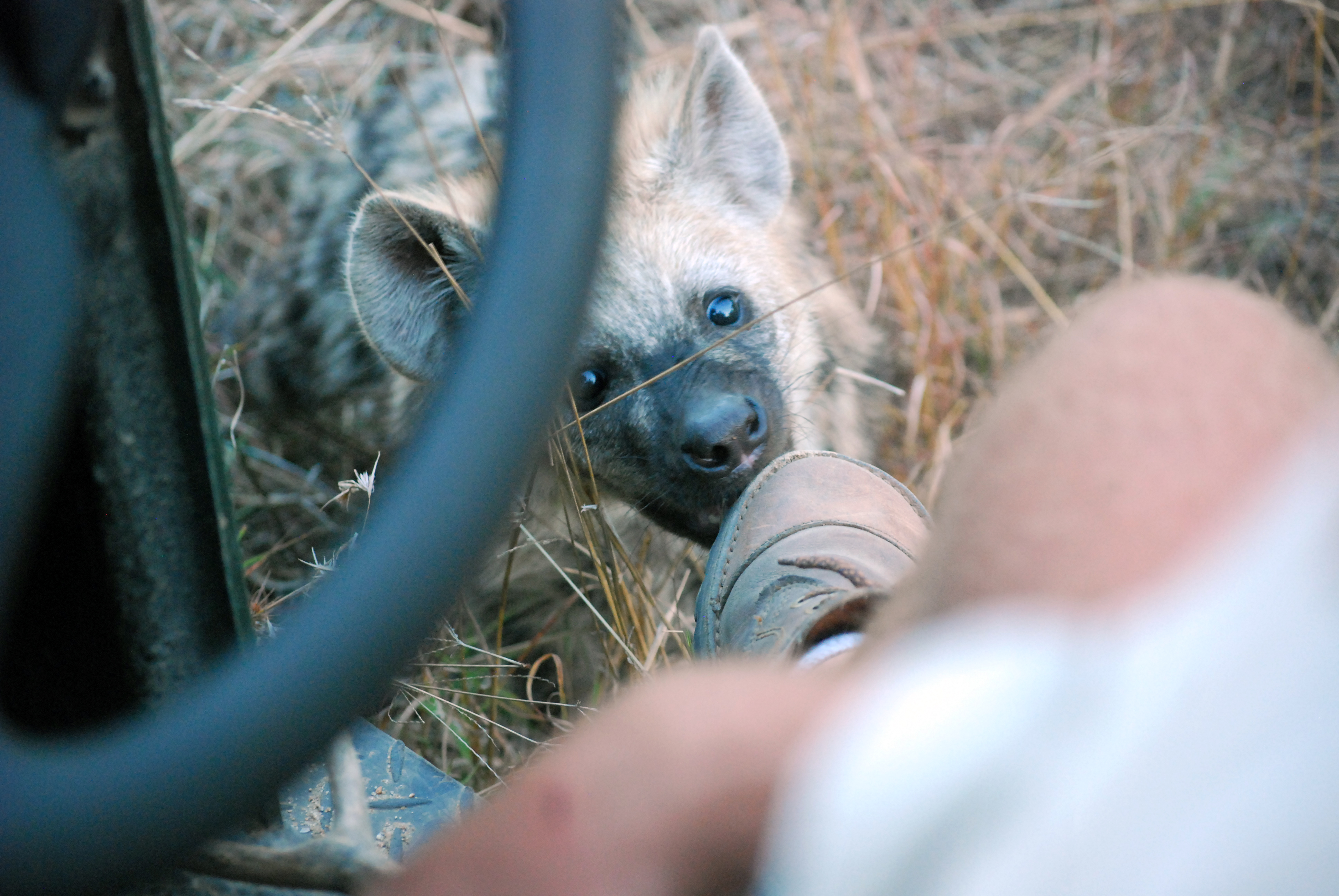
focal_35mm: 123
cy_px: 448
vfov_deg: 11.2
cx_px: 670
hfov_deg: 16.6
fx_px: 4580
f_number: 5
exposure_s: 1/60
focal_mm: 82
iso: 1600
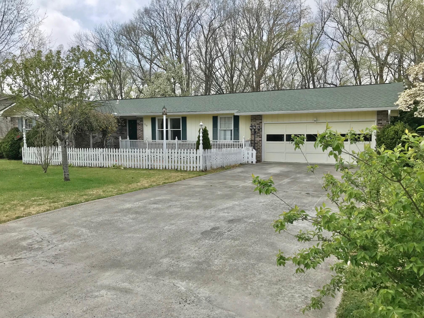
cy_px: 159
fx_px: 343
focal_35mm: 28
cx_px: 212
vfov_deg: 49.7
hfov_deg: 63.4
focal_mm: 3.99
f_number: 1.8
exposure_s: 1/2128
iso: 20
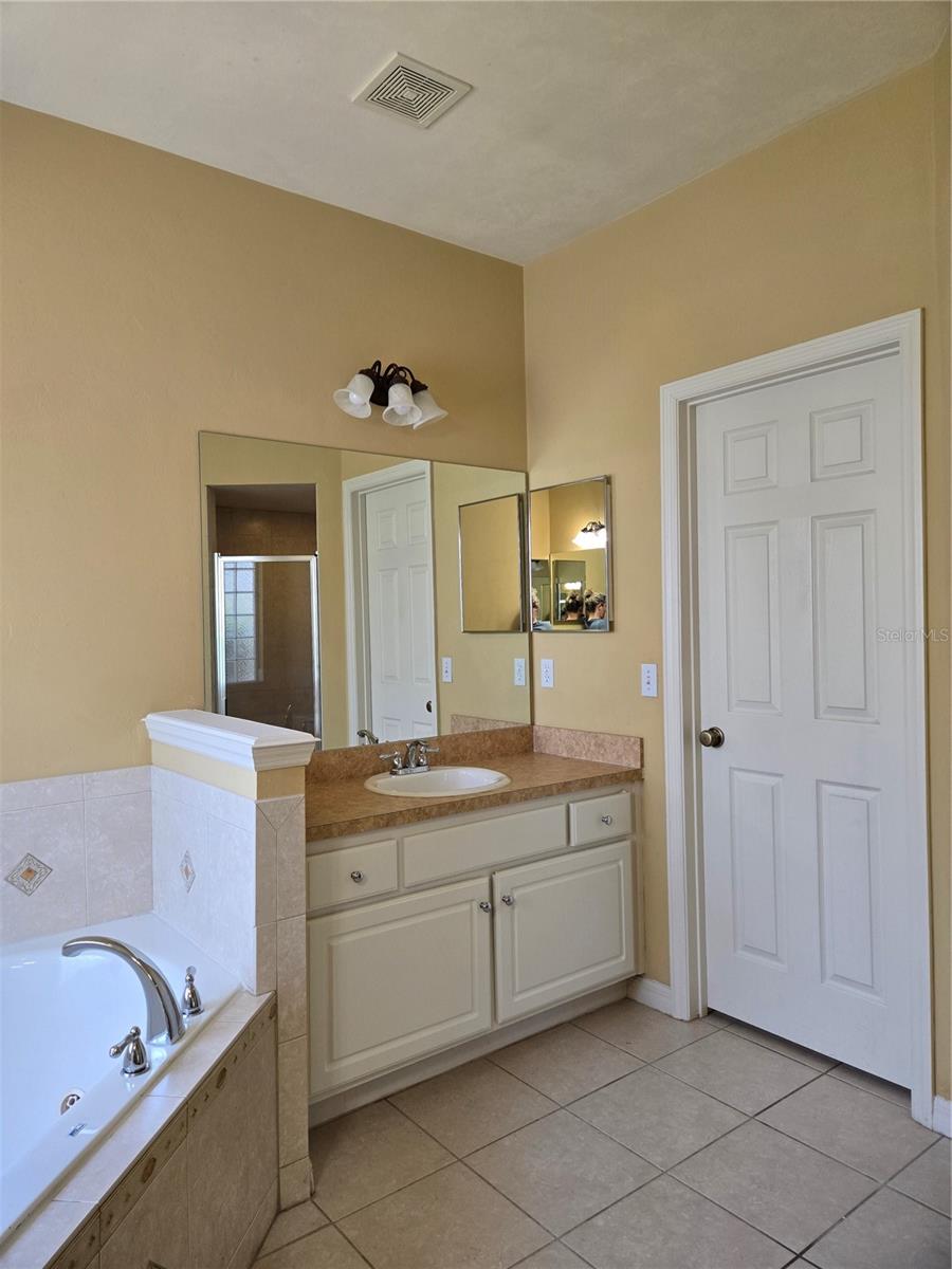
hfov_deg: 58.9
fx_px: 843
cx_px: 476
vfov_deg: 73.9
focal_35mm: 23
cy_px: 634
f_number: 1.8
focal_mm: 5.4
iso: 125
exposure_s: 1/120
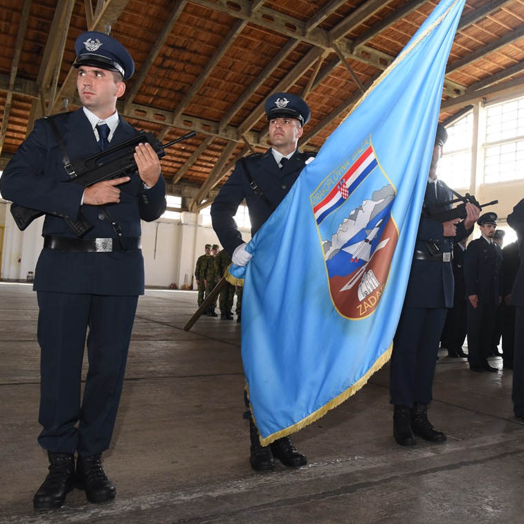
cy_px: 265
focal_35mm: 31
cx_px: 359
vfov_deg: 52.5
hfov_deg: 51.3
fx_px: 531
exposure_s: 1/200
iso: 1600
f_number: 8
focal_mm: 24
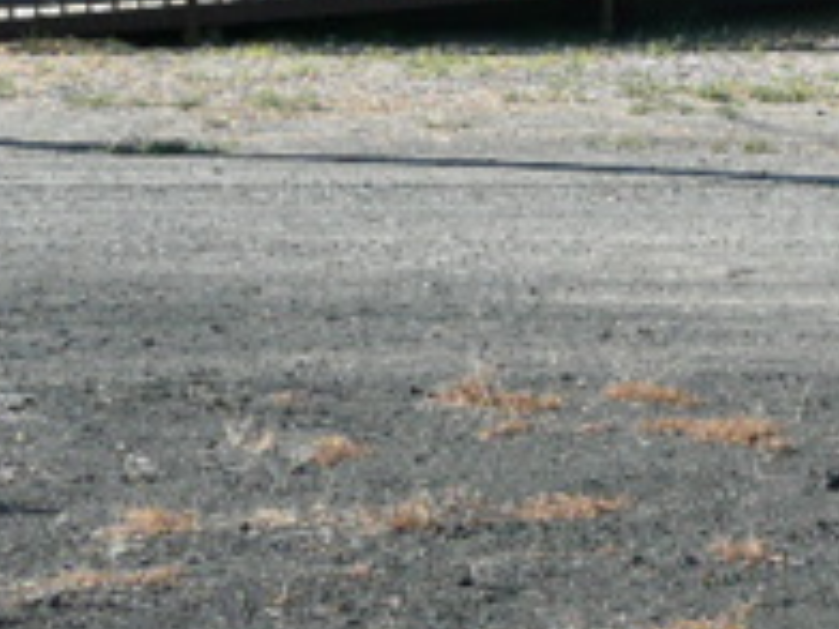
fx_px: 2375
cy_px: -98
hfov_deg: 18.9
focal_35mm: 98
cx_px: 1027
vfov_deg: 14.7
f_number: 3.3
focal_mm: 4.6
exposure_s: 1/500
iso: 100
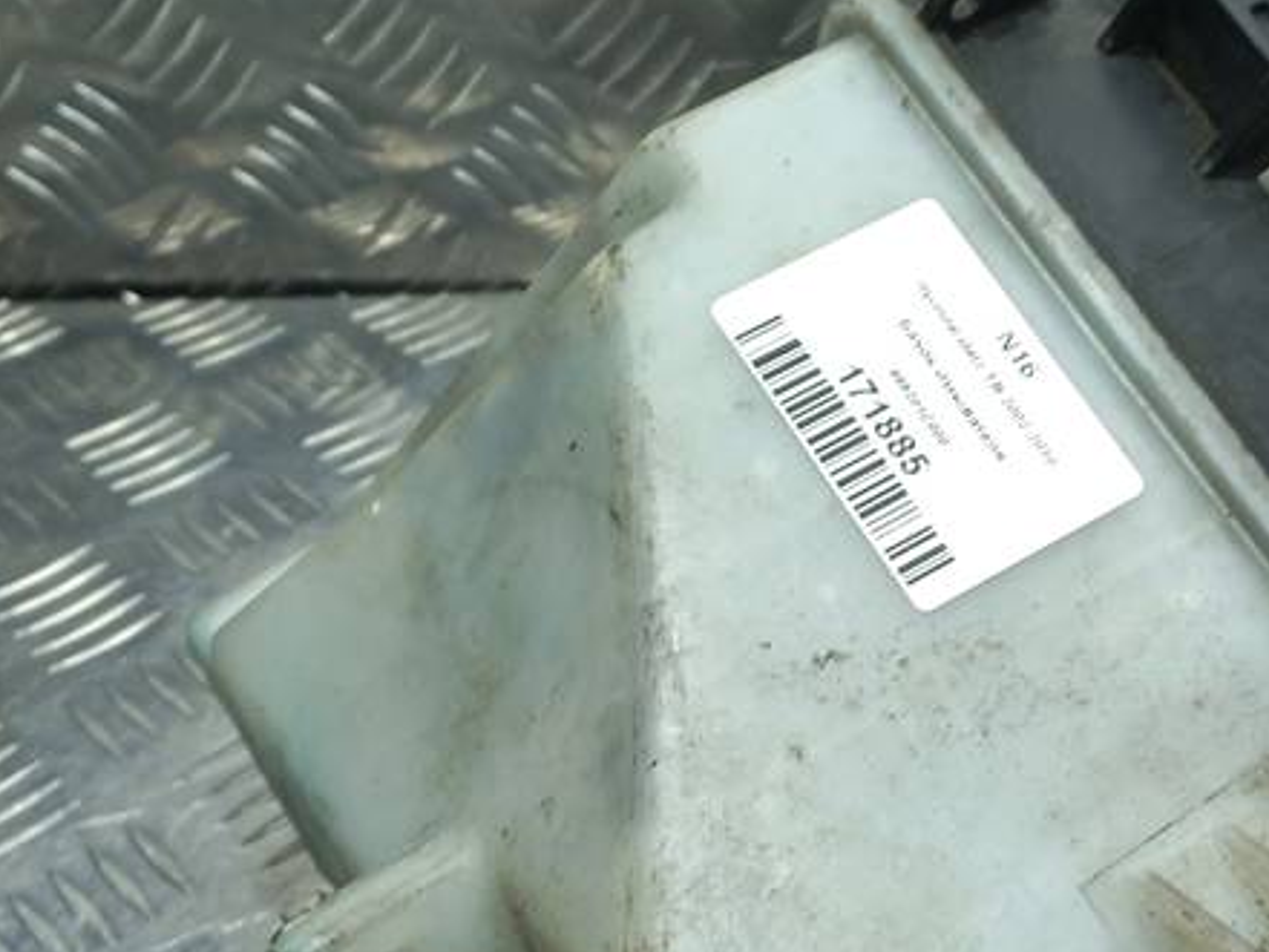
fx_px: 2127
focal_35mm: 58
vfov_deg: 25.2
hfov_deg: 32.9
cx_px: 863
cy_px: 567
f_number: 1.8
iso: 25
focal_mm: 4.6
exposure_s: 1/50
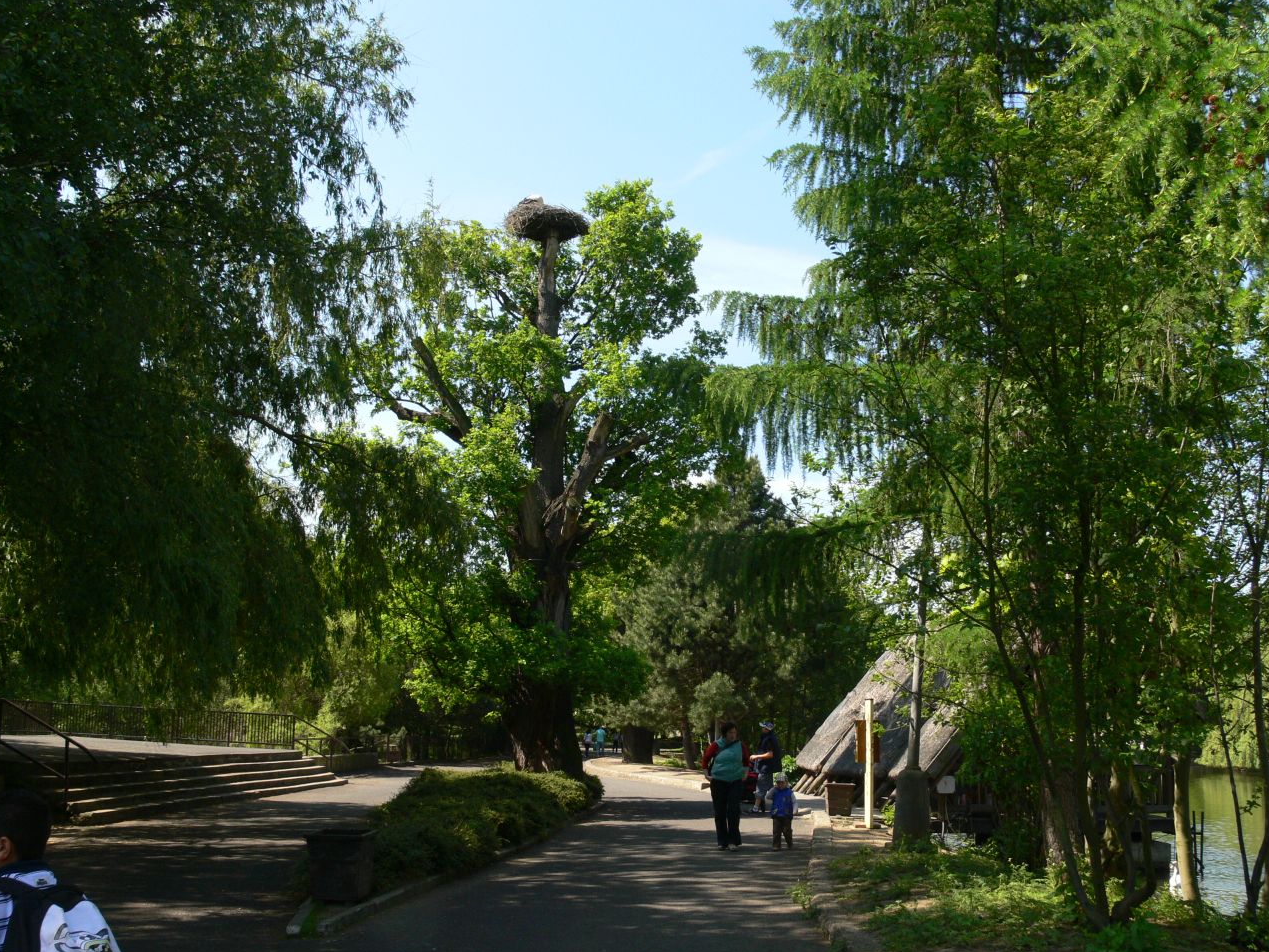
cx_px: 627
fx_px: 1320
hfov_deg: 51.3
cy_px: 470
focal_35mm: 36
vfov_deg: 39.7
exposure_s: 1/250
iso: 100
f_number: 5.6
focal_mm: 7.4
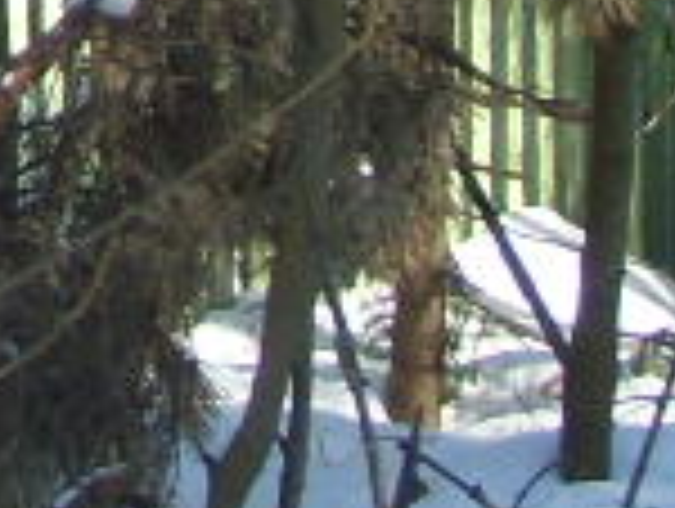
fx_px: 5859
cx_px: -954
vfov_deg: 4.7
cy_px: -1079
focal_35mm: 300
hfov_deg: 6.3
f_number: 3.1
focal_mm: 7.43
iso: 50
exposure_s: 1/384
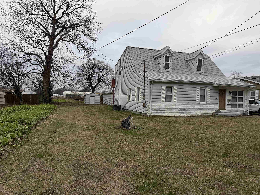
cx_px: 130
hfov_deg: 71.6
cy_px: 98
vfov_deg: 56.8
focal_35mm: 24
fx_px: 180
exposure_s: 1/478
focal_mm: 6.76
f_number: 1.78
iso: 80
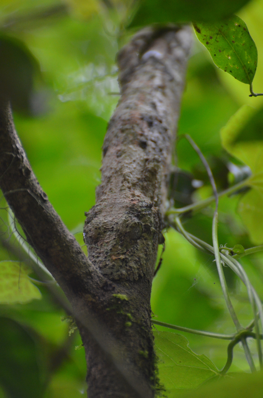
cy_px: 199
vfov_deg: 4.6
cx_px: 132
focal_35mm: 450
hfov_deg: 3.0
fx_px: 4955
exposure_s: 1/80
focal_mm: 300
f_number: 5.6
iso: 1600
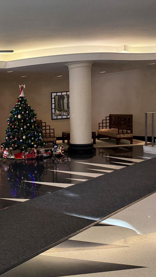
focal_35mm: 38
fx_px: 279
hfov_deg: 27.8
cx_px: -26
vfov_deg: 52.7
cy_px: 149
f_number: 1.78
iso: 320
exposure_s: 1/120
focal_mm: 6.76
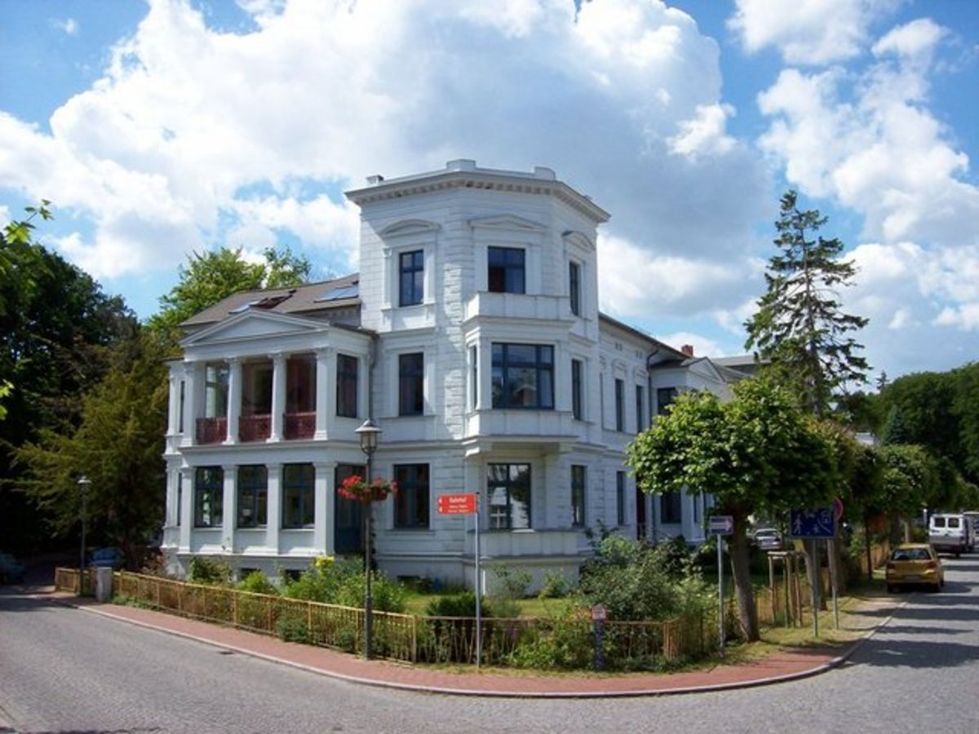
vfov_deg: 39.7
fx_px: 1018
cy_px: 367
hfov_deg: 51.4
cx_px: 490
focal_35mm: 36
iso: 80
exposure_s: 1/719
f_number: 4.8
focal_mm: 6
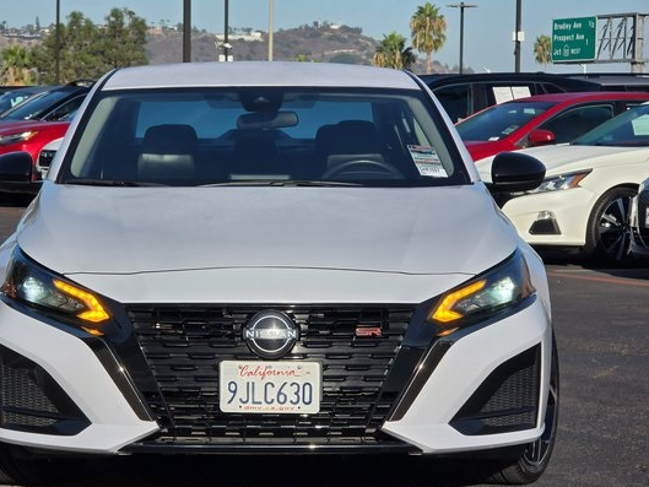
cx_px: 263
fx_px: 2607
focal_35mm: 139
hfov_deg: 14.2
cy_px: 278
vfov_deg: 10.7
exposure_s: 1/2000
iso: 80
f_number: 3.4
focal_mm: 18.6
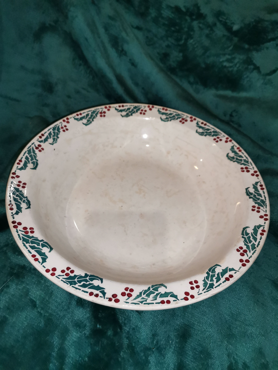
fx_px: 278
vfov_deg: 67.3
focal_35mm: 26
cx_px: 139
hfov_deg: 53.1
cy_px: 185
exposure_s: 1/50
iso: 400
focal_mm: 4.75
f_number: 1.8
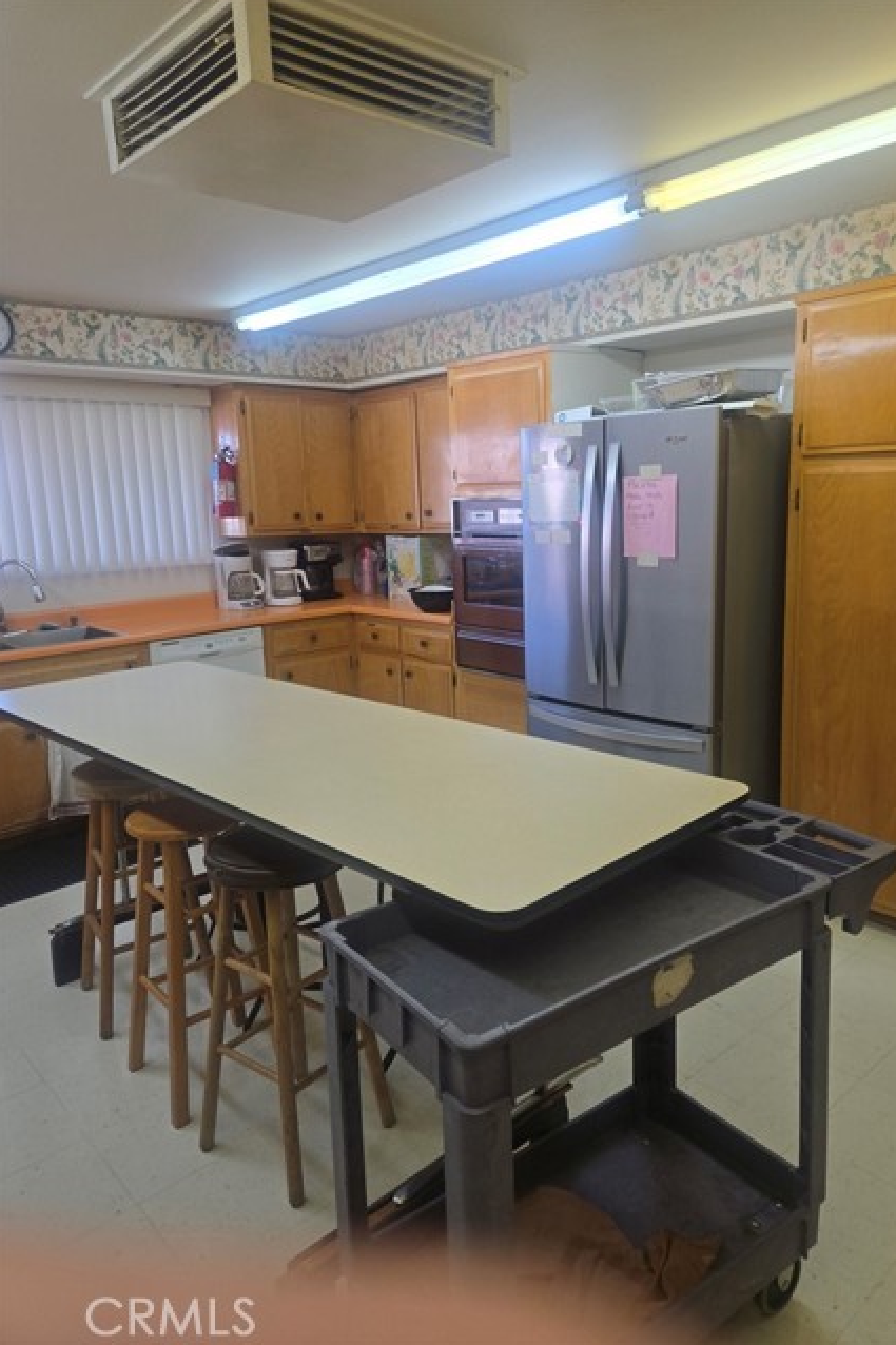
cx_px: 500
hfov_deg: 53.0
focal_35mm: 24
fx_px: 896
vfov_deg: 73.8
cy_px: 672
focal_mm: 5.4
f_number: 1.8
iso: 64
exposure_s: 1/120
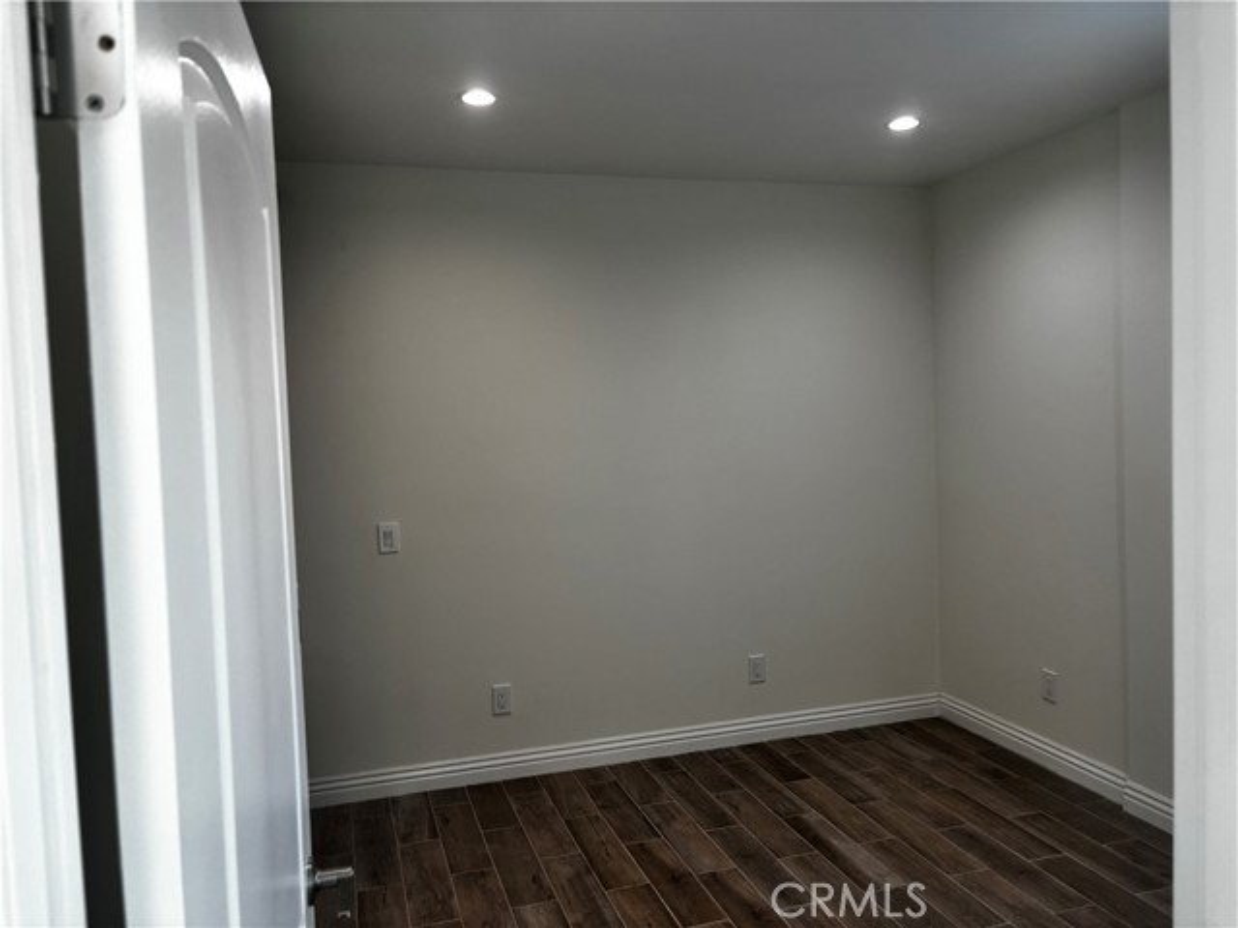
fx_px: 930
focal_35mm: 26
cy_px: 464
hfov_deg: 67.3
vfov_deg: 53.1
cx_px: 619
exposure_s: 1/120
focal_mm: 5.96
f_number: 1.6
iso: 125
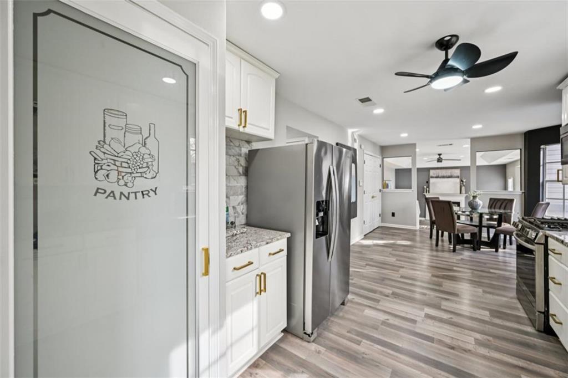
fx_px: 221
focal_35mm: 14
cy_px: 189
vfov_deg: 81.2
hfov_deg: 104.3
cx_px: 284
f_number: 8
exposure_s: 1/15
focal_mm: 14
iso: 140
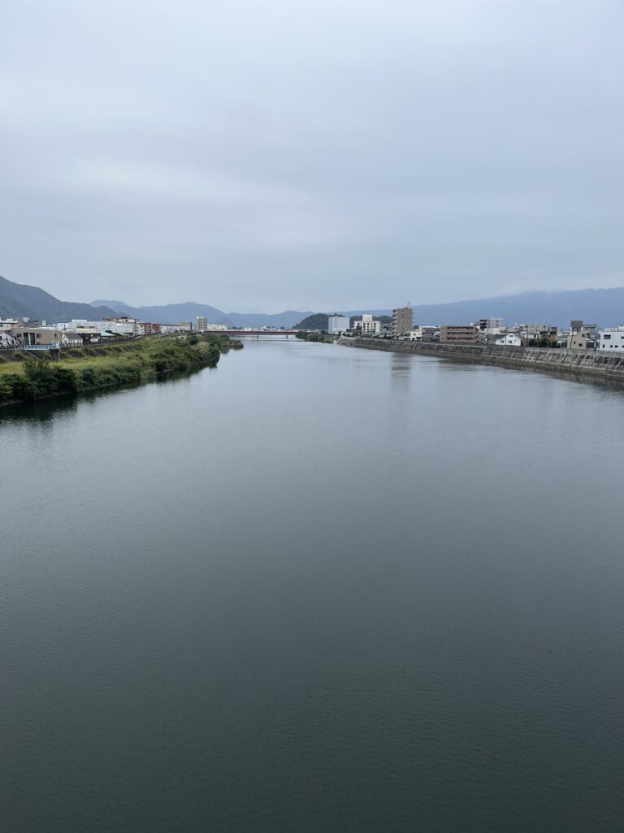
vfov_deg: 67.3
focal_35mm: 26
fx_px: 625
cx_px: 312
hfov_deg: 53.1
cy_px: 416
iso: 50
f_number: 1.6
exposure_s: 1/1279
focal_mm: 5.1
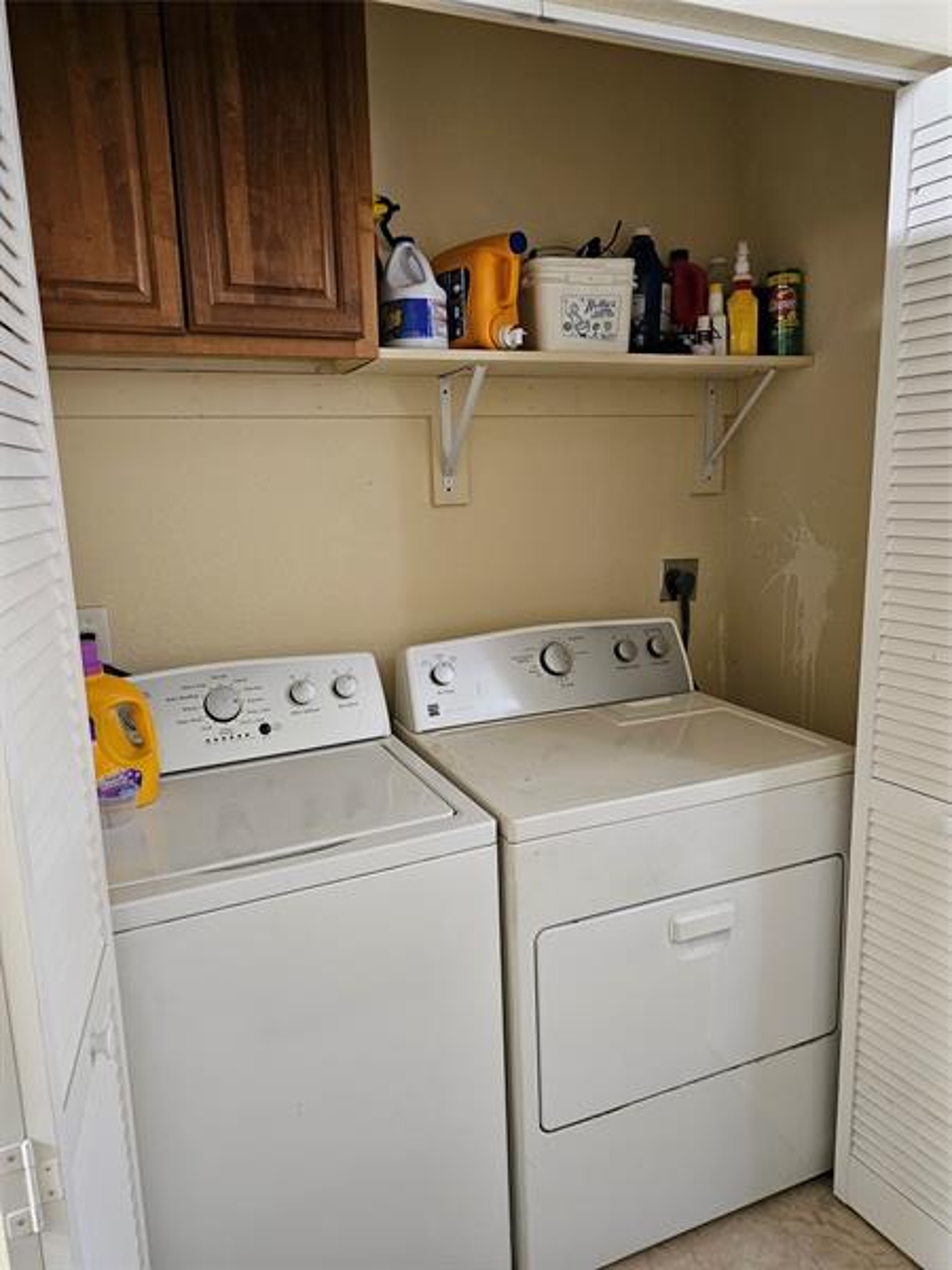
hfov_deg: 58.9
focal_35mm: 23
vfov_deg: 73.9
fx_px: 843
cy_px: 635
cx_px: 476
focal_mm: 6.3
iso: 640
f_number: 1.7
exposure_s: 1/60
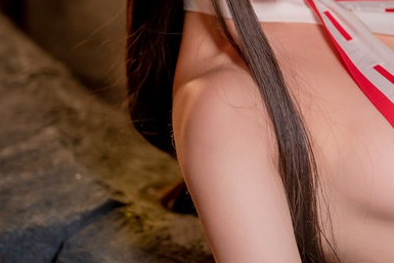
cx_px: 521
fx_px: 1850
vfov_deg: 8.1
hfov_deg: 11.8
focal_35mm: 169
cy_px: 62
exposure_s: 1/125
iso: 640
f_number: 1.6
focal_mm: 50
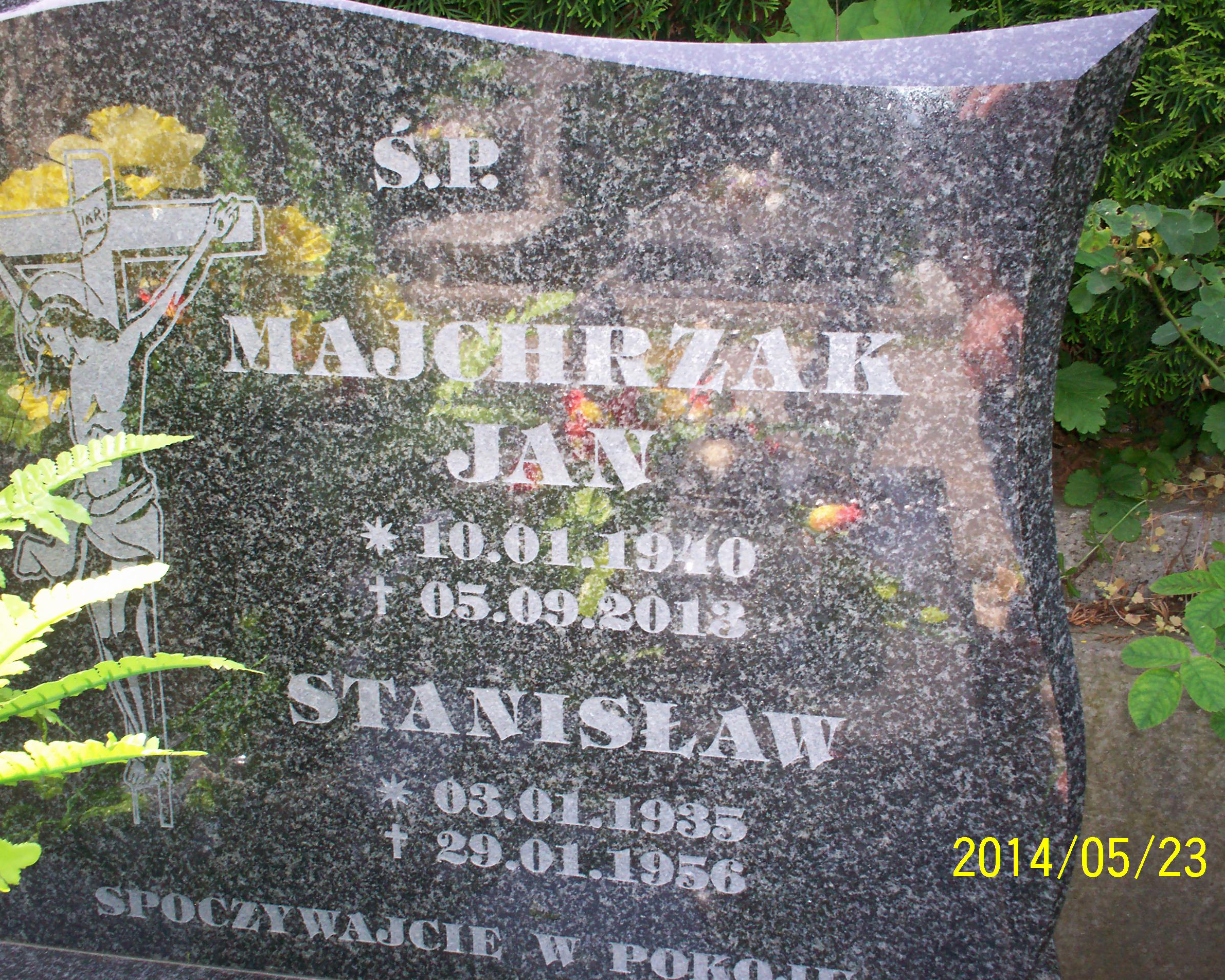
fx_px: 1378
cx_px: 612
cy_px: 492
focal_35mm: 38
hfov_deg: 47.9
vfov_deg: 39.2
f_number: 4.5
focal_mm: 6
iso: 140
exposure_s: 1/60
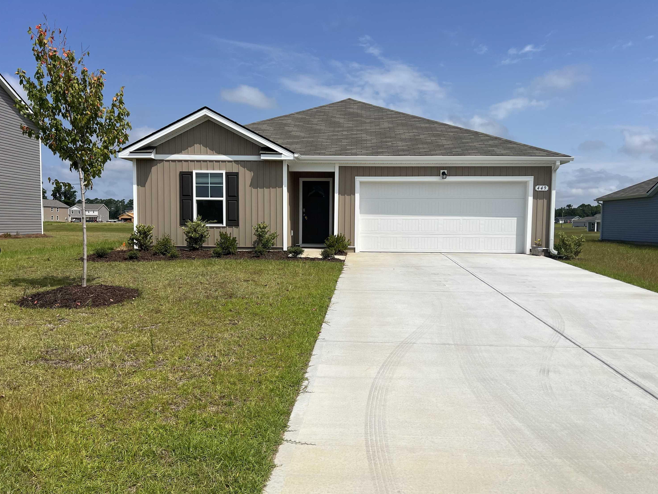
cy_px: 253
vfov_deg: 51.4
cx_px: 332
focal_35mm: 27
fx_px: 513
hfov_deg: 65.3
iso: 50
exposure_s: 1/10309
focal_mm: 5.7
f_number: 1.5
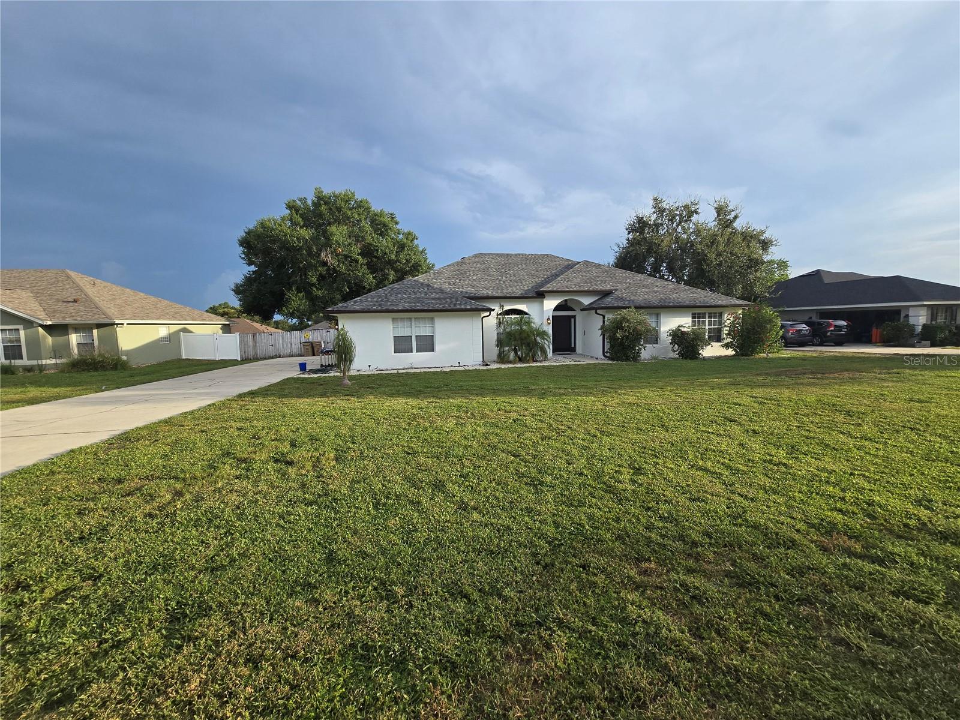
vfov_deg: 89.9
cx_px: 480
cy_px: 360
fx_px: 361
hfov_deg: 106.2
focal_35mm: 13
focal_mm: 2.2
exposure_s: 1/769
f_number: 2.2
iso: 50
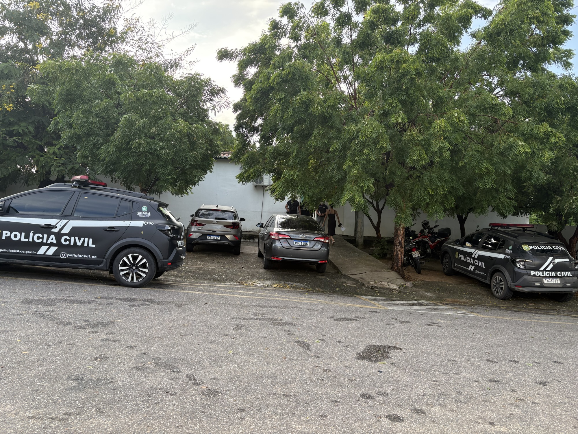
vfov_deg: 53.1
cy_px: 217
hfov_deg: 67.3
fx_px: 434
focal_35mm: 26
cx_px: 289
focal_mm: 5.96
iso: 64
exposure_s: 1/367
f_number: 1.6
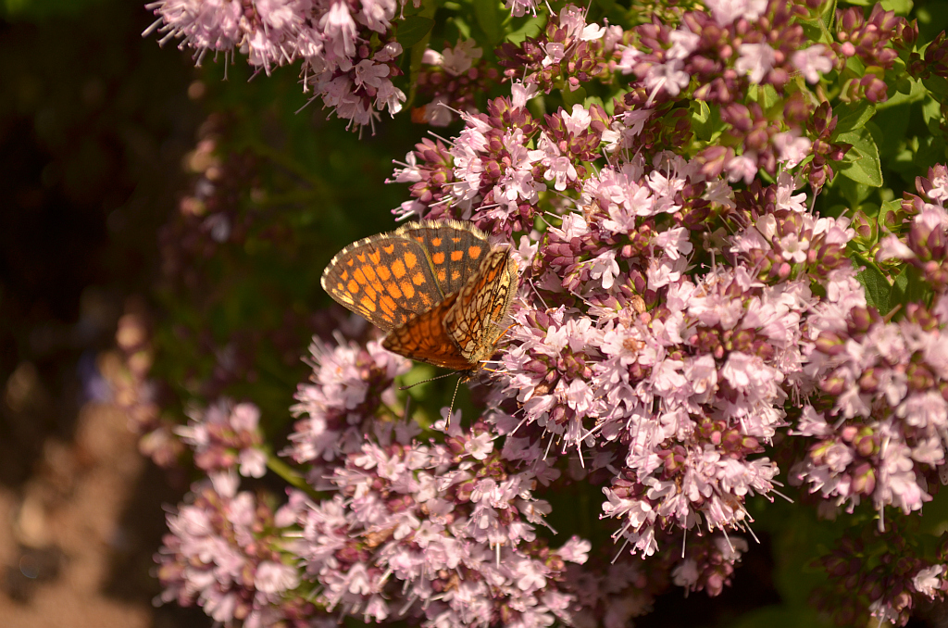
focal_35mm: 82
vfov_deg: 16.5
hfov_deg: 24.7
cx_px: 474
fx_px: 2168
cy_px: 314
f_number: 5.6
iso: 200
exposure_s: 1/800
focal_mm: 55
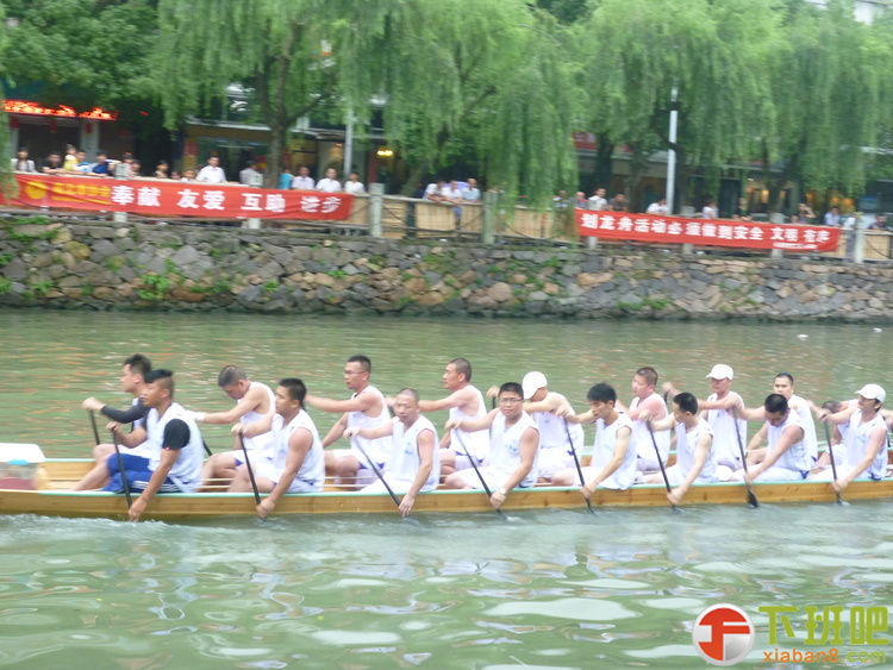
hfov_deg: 35.5
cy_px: 335
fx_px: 1394
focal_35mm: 54
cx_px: 446
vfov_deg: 27.0
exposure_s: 1/40
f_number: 5.2
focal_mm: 9.5
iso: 200
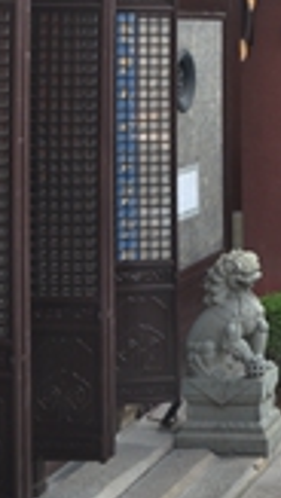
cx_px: 629
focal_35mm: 90
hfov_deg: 11.6
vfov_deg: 22.7
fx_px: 1189
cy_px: -8
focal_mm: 18
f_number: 8
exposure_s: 1/60
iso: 200
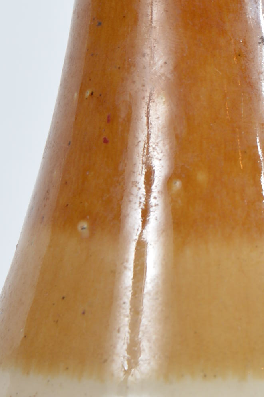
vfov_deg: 8.2
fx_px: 2760
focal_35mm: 251
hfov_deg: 5.5
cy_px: 205
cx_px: 192
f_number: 9
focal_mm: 55
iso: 100
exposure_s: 1/80
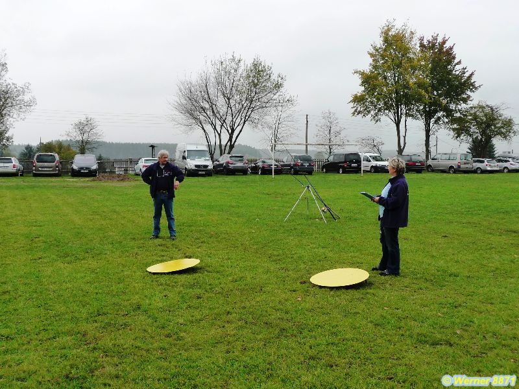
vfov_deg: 37.7
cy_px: 194
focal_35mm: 38
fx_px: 570
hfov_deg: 49.0
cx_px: 260
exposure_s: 1/320
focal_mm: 6.3
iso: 160
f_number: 3.8
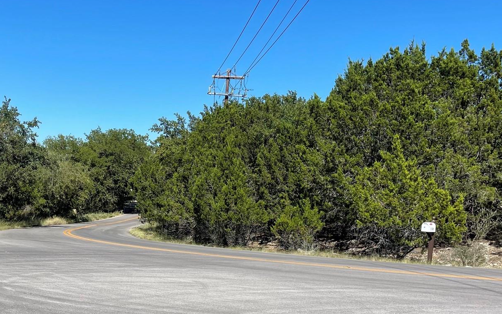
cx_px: 165
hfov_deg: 43.7
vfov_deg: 28.3
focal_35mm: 45
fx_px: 616
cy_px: 221
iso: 32
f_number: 1.6
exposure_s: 1/3663
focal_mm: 5.1
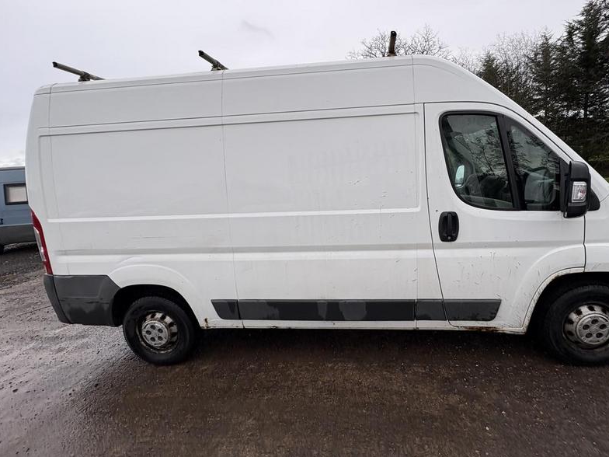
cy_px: 211
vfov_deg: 78.0
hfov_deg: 94.0
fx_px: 281
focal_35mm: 16
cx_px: 345
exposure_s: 1/171
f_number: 2.2
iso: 40
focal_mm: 2.22
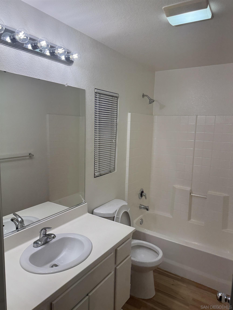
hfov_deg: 56.8
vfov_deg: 71.6
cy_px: 155
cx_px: 116
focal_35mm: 24
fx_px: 215
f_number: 1.78
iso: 80
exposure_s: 1/165
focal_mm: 6.76
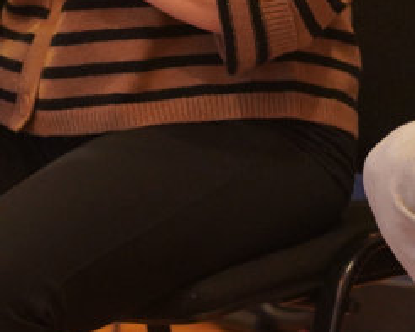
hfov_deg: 6.3
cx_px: 40
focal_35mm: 308
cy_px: -260
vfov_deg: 5.0
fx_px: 3784
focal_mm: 63
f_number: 4
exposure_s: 1/160
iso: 3200
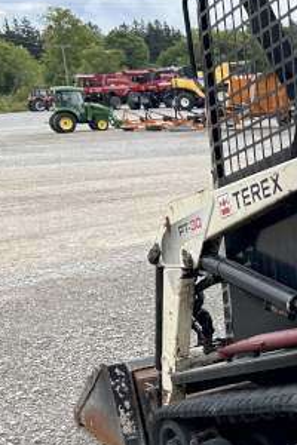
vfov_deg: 27.9
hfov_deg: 17.2
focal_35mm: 72
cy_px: 304
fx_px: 891
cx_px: 441
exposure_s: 1/1553
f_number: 1.5
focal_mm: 5.7
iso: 50
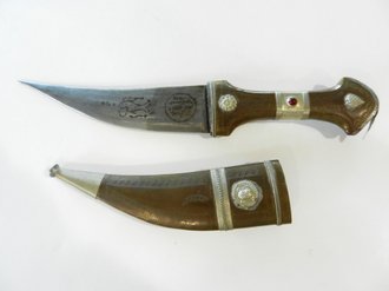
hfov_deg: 67.3
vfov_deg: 53.0
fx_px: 292
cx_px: 195
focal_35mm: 26
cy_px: 142
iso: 640
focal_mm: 4.5
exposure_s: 1/40
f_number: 3.5
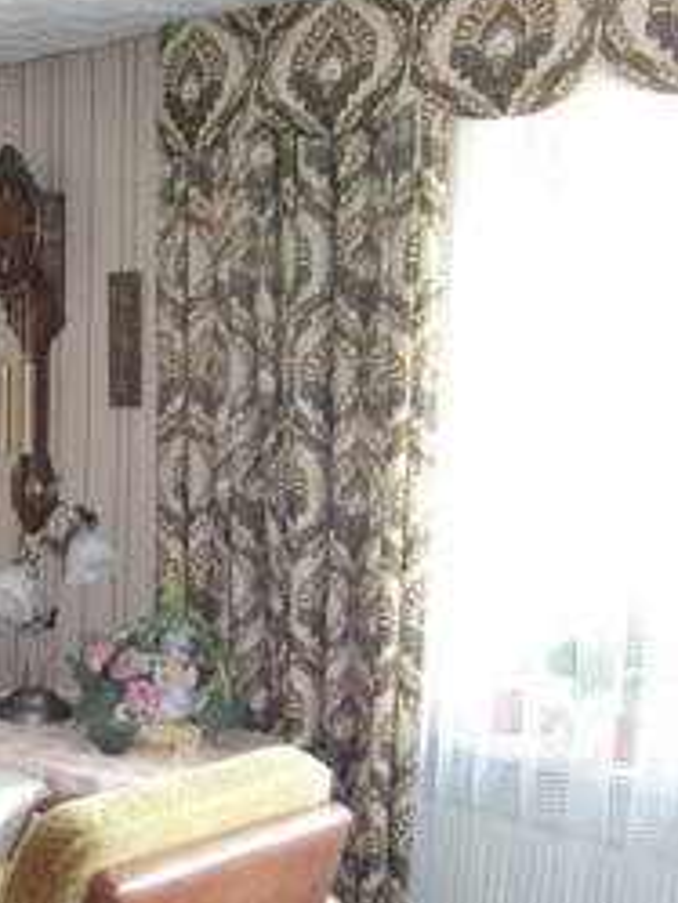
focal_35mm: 66
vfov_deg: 28.9
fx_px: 1722
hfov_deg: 20.6
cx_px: -165
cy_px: 685
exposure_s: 1/60
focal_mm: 4.9
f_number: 2.6
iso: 400
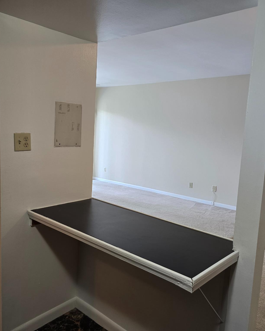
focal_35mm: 30
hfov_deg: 48.3
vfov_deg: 58.8
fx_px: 294
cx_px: 111
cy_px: 165
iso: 125
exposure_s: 1/120
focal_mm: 6.3
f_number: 1.7
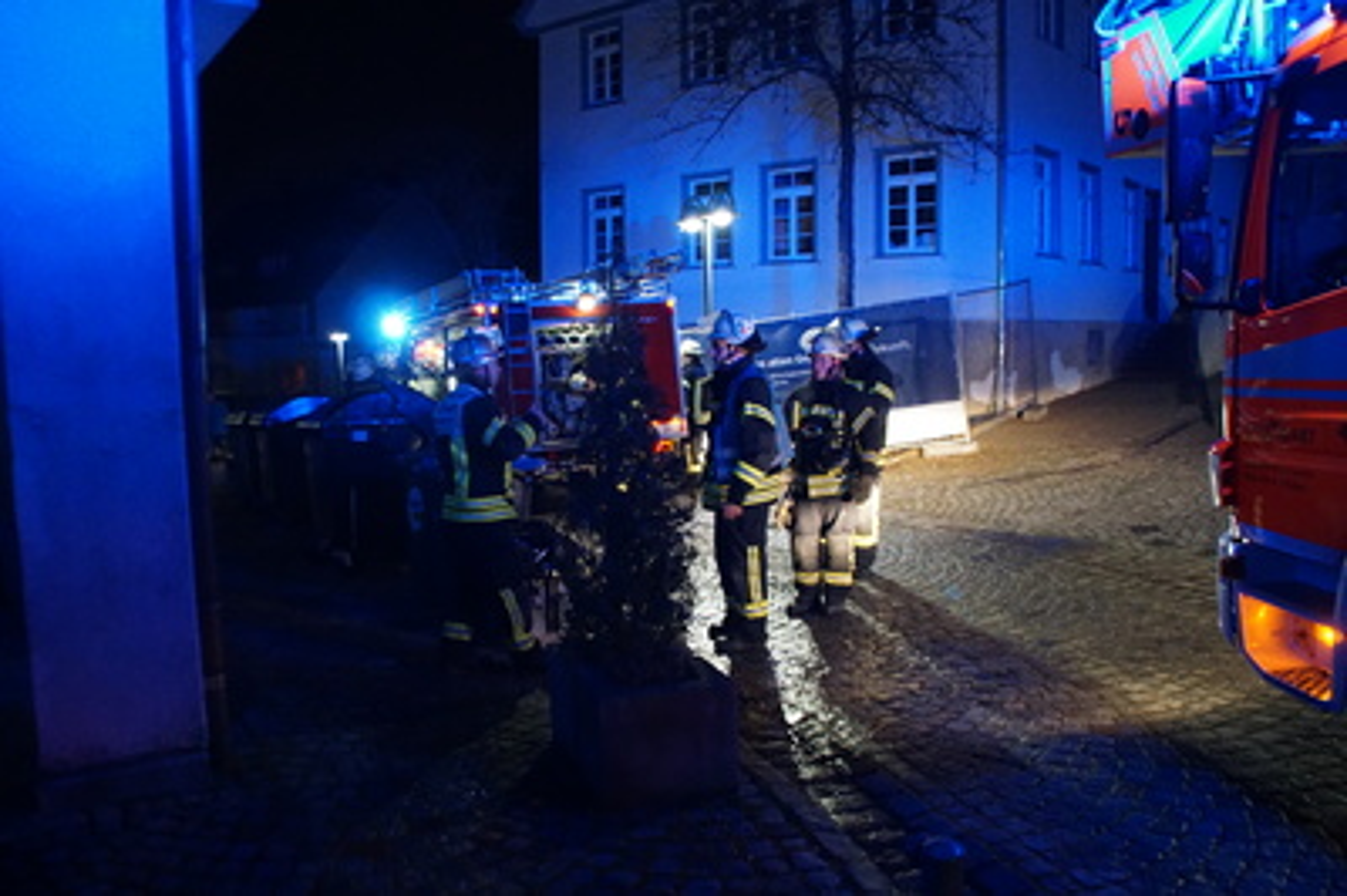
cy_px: 448
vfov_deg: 47.9
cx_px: 674
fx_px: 1009
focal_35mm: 27
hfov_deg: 67.4
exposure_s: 1/30
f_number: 3.5
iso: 3200
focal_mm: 18
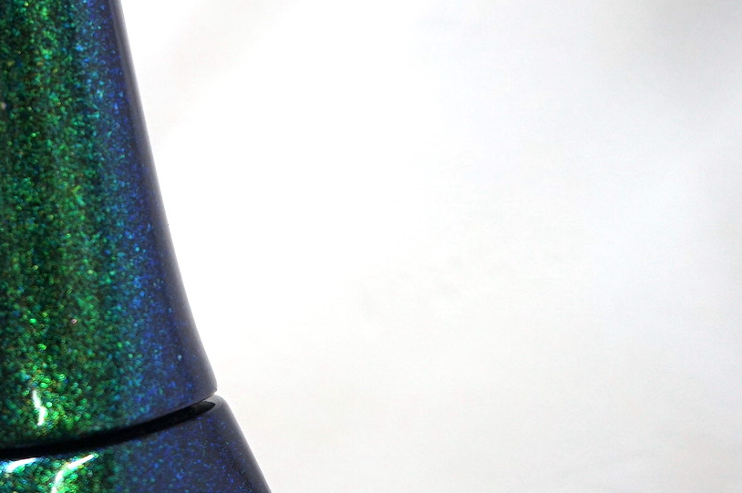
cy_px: 36
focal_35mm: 80
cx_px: -200
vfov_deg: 16.8
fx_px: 1647
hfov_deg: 22.8
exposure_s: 1/60
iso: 800
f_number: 4
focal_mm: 31
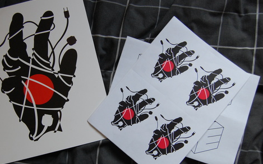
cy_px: 97
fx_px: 308
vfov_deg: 29.8
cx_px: 105
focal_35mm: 43
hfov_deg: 46.0
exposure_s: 1/80
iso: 400
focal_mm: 22
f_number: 4.5
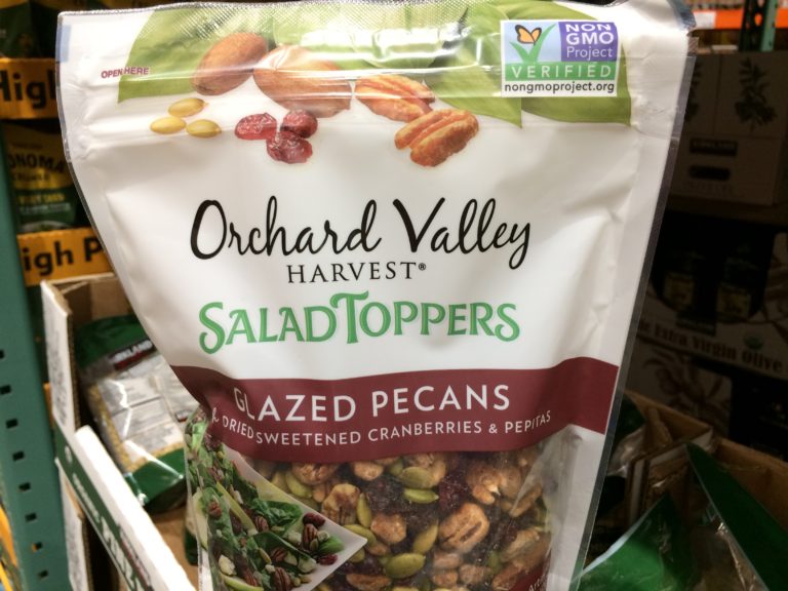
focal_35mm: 29
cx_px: 394
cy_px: 296
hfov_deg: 61.7
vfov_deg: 48.2
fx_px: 660
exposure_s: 1/30
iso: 80
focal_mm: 4.15
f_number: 2.2
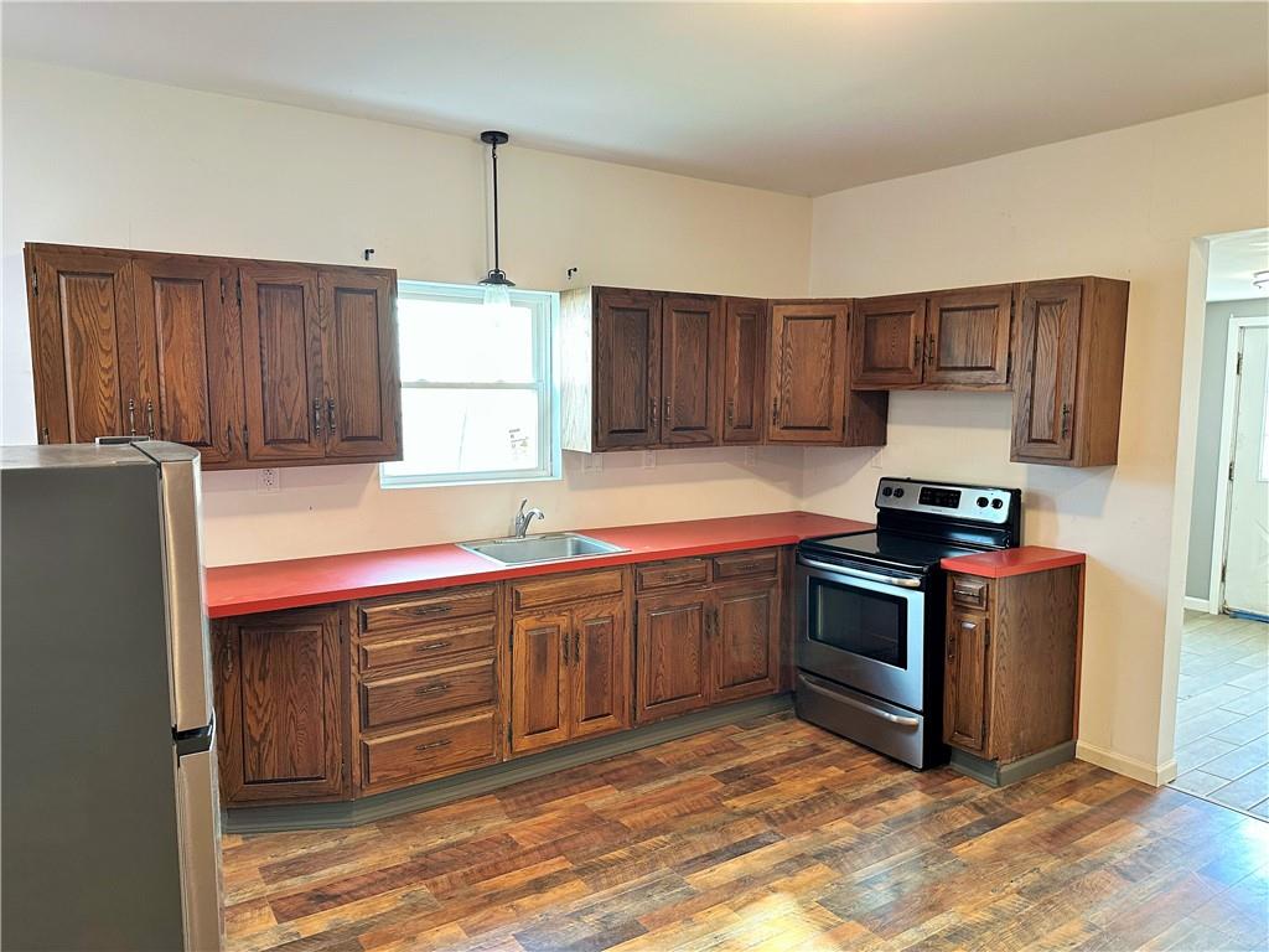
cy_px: 476
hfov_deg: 71.6
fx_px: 880
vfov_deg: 56.8
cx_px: 634
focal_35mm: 24
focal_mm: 6.86
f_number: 1.78
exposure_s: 1/60
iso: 200
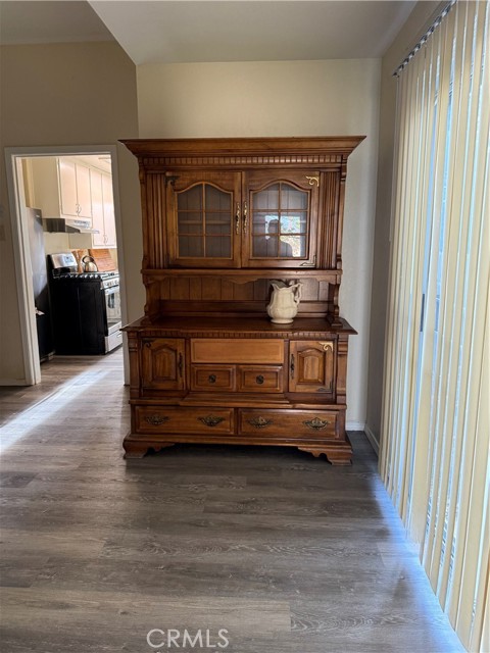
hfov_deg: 56.8
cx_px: 245
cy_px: 326
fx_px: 453
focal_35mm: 24
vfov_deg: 71.6
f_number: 1.78
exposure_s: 1/120
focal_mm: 6.76
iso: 400
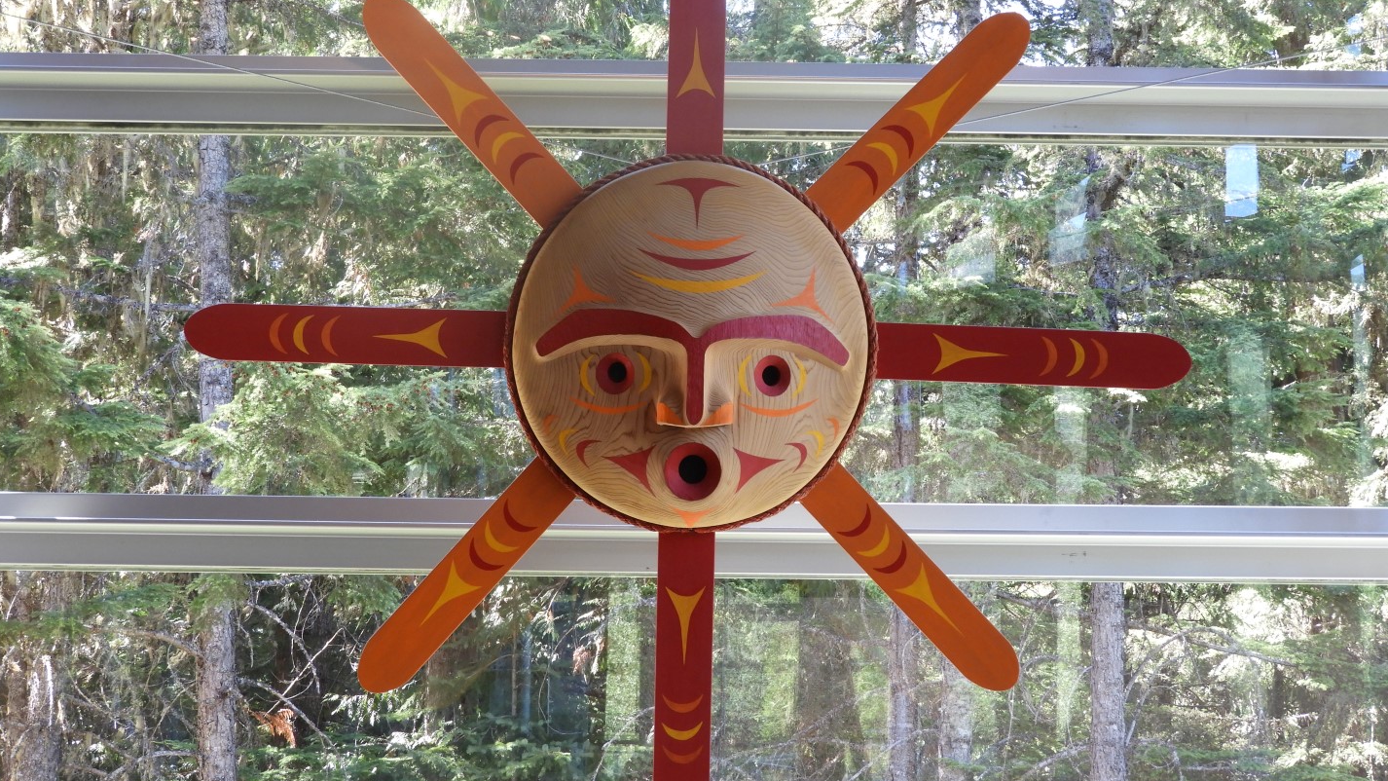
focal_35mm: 77
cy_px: 317
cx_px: 694
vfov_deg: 15.7
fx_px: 2834
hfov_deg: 27.5
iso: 180
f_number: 4.5
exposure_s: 1/30
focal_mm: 12.5
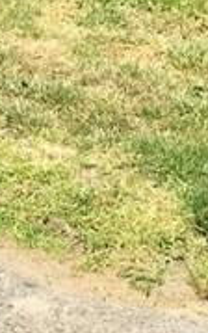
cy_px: -378
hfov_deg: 7.0
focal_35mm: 176
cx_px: -325
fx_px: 1595
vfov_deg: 10.7
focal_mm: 4.15
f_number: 2.2
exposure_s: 1/1832
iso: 25
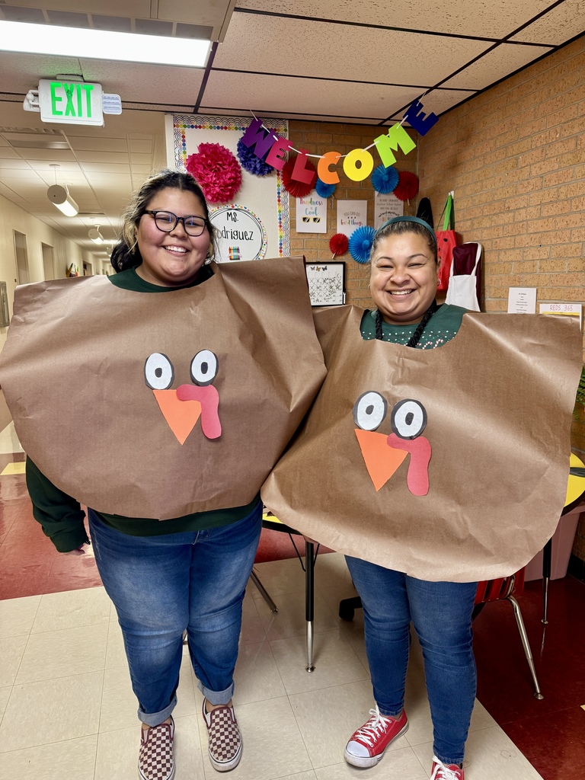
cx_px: 292
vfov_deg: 71.6
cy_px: 390
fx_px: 541
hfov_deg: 56.8
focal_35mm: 24
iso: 250
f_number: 1.78
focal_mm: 6.76
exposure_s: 1/60
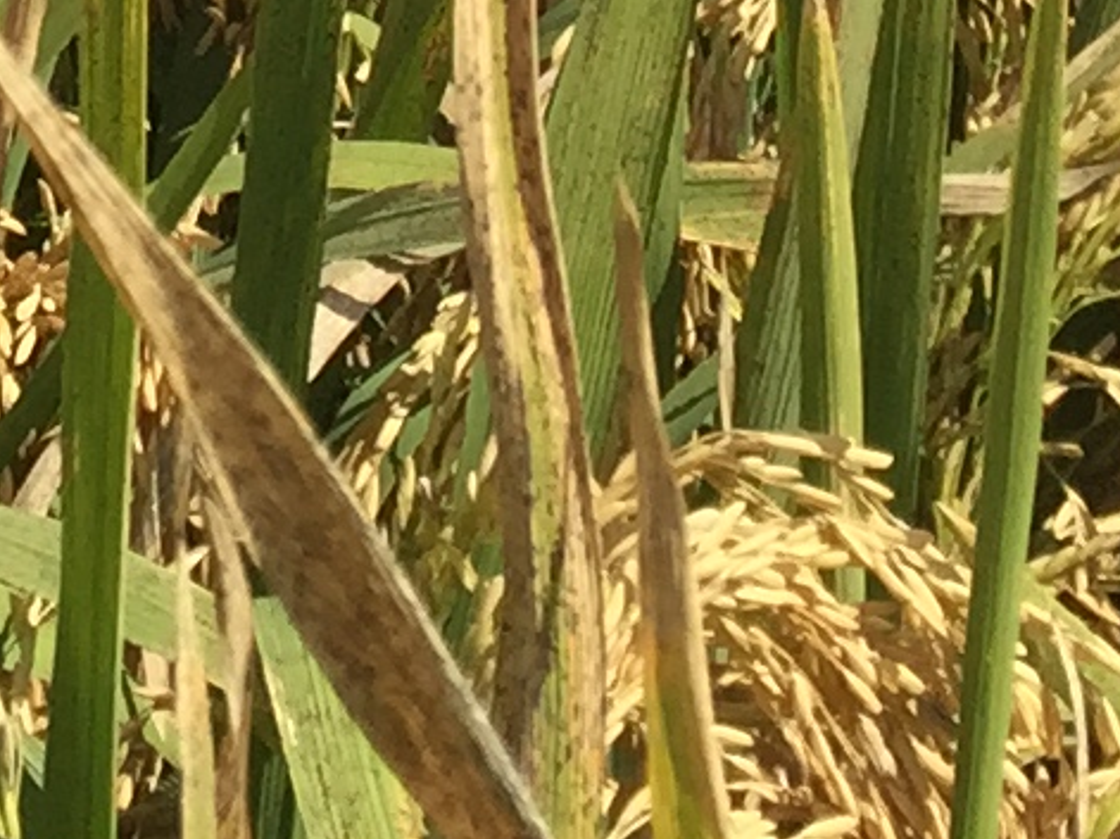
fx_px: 6502
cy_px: -1906
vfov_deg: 6.6
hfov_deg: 9.5
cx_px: -671
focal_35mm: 201
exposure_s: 1/2198
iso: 32
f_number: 2.2
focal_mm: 4.15
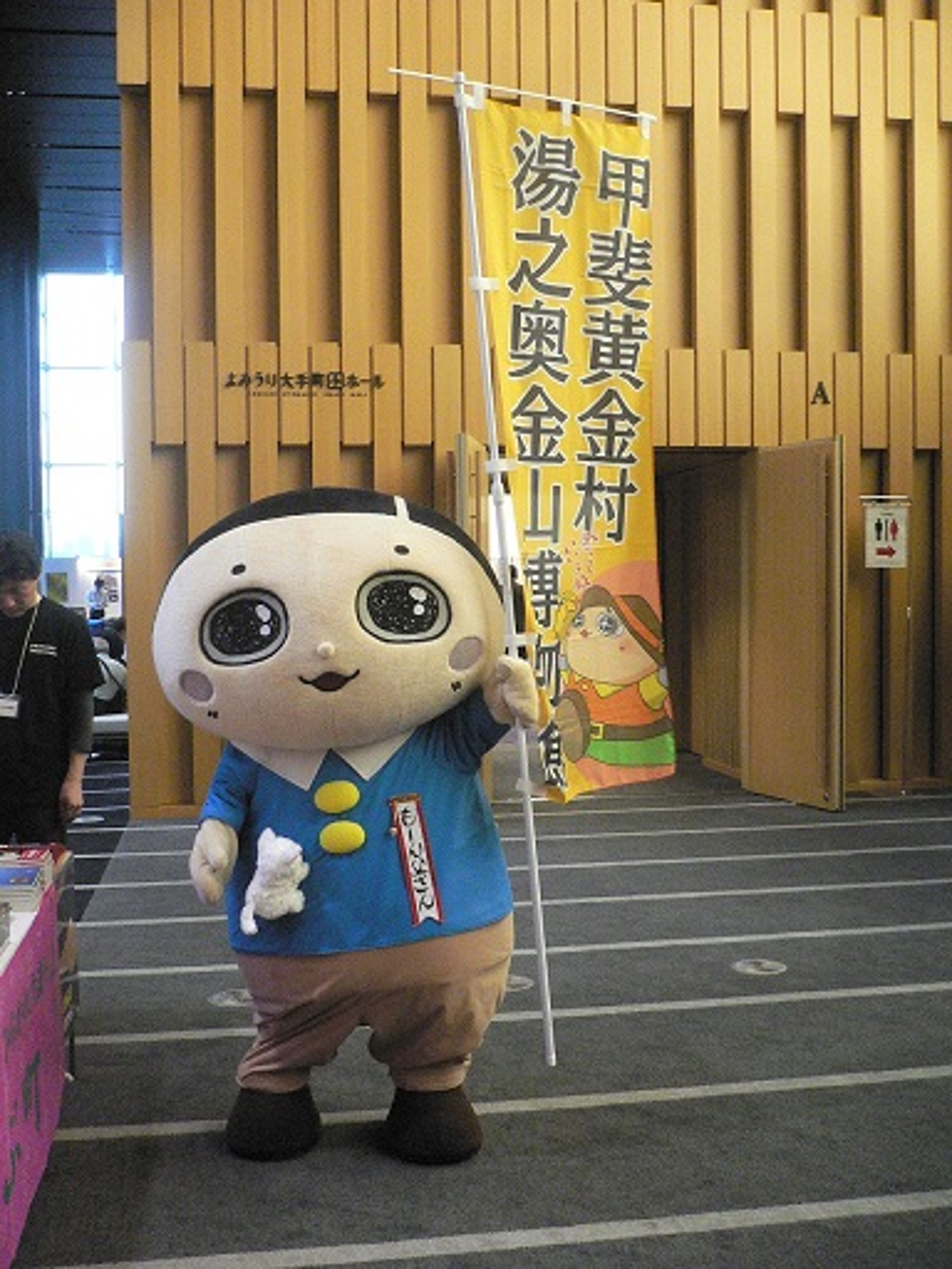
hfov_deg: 40.7
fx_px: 1283
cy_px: 634
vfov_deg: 52.6
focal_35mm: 35
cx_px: 476
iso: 400
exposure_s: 1/20
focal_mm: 5.8
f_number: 2.8
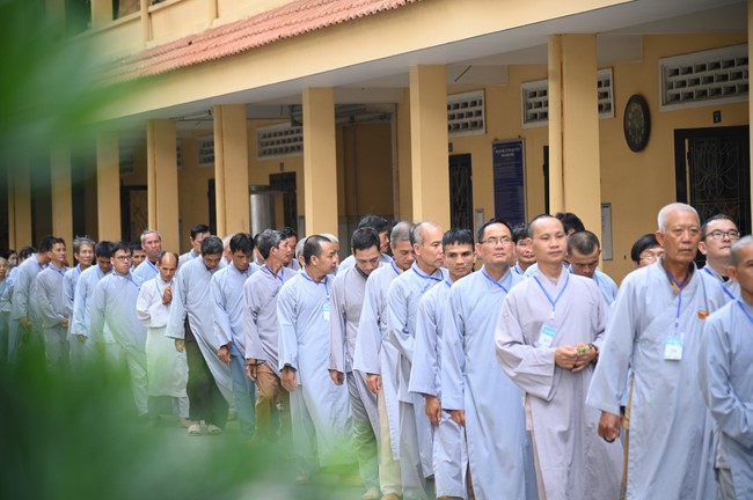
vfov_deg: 11.4
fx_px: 2507
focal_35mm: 120
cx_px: 376
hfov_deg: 17.1
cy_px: 250
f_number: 4
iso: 1600
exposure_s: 1/400
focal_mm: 120
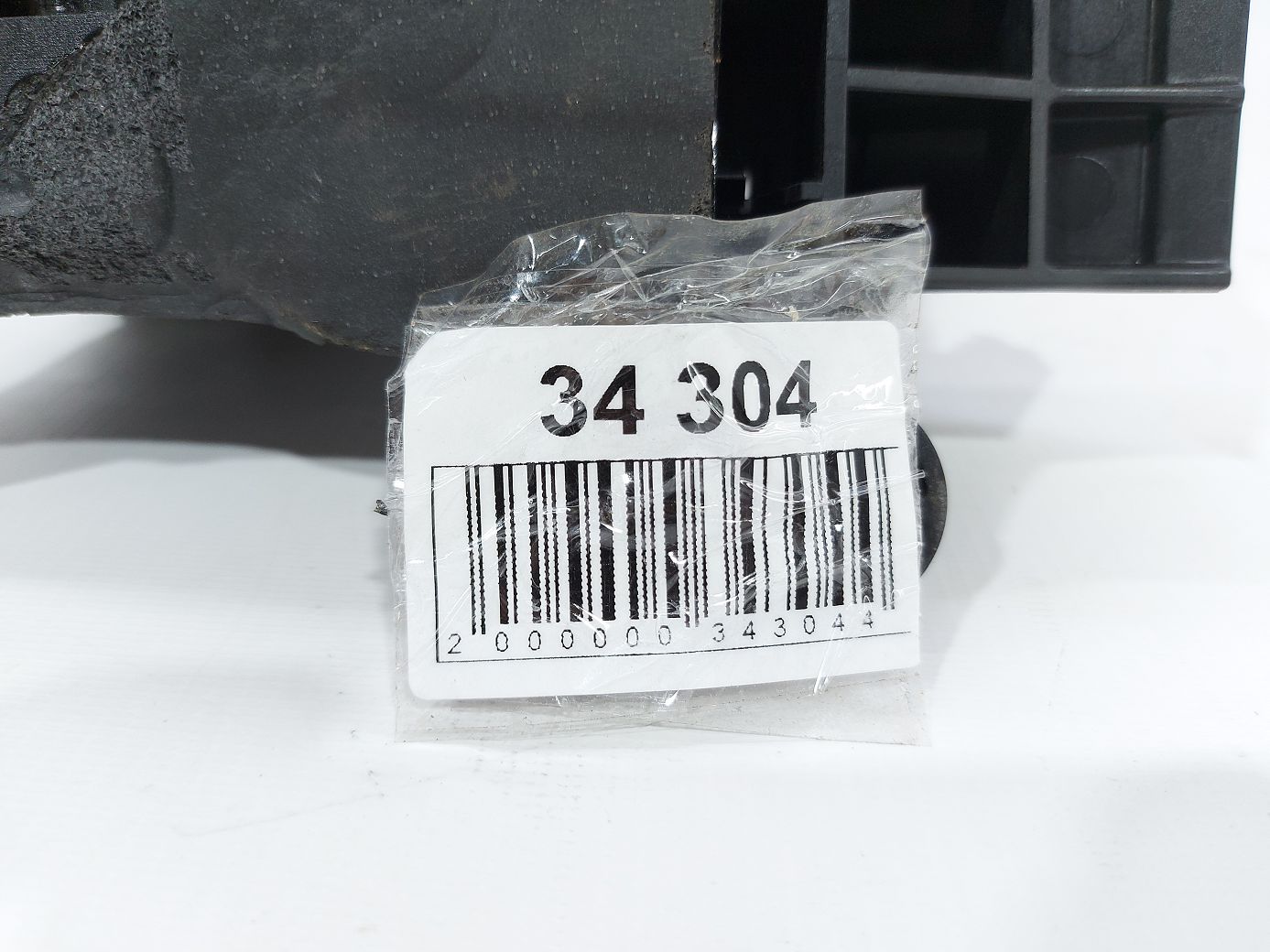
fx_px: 880
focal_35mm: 24
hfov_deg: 71.6
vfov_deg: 56.8
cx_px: 635
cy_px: 476
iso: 64
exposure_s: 1/50
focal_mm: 5.23
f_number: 1.8
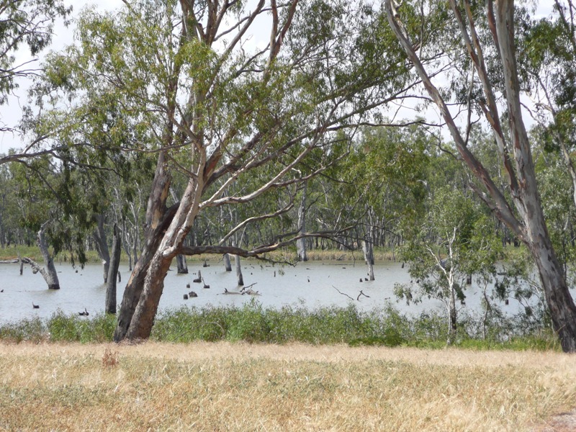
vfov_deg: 11.6
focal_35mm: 128
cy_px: 216
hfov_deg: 15.4
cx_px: 288
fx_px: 2130
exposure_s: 1/400
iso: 100
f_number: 4.7
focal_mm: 20.9
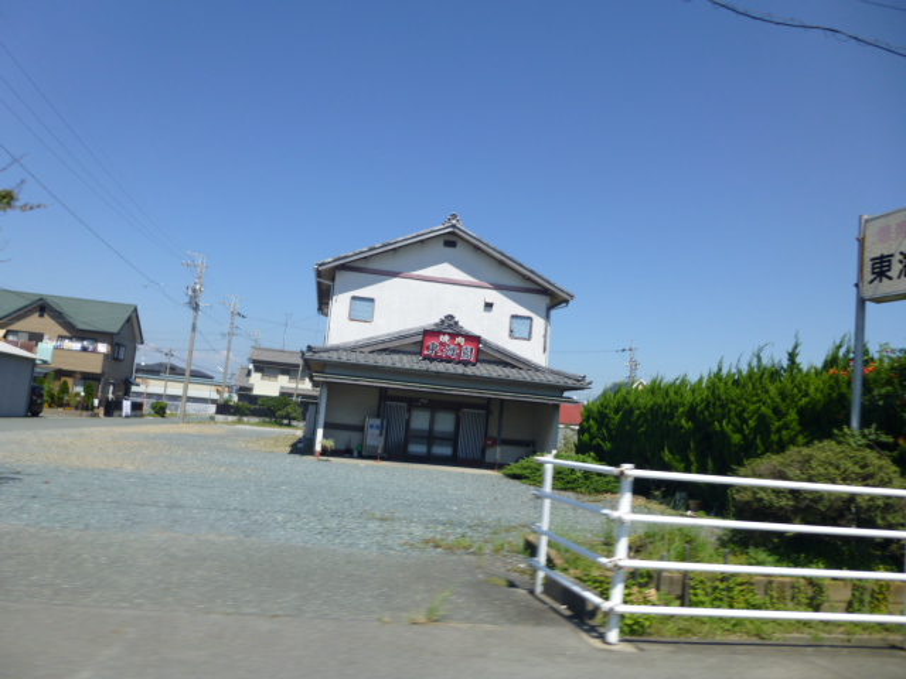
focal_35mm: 25
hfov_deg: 69.4
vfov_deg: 54.9
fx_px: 654
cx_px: 453
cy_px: 340
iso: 100
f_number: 9
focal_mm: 4.5
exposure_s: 1/200
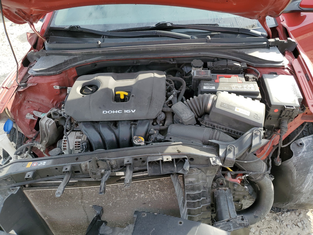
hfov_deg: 67.3
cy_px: 118
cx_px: 156
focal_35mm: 26
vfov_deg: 53.1
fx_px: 235
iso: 50
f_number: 1.5
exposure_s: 1/667
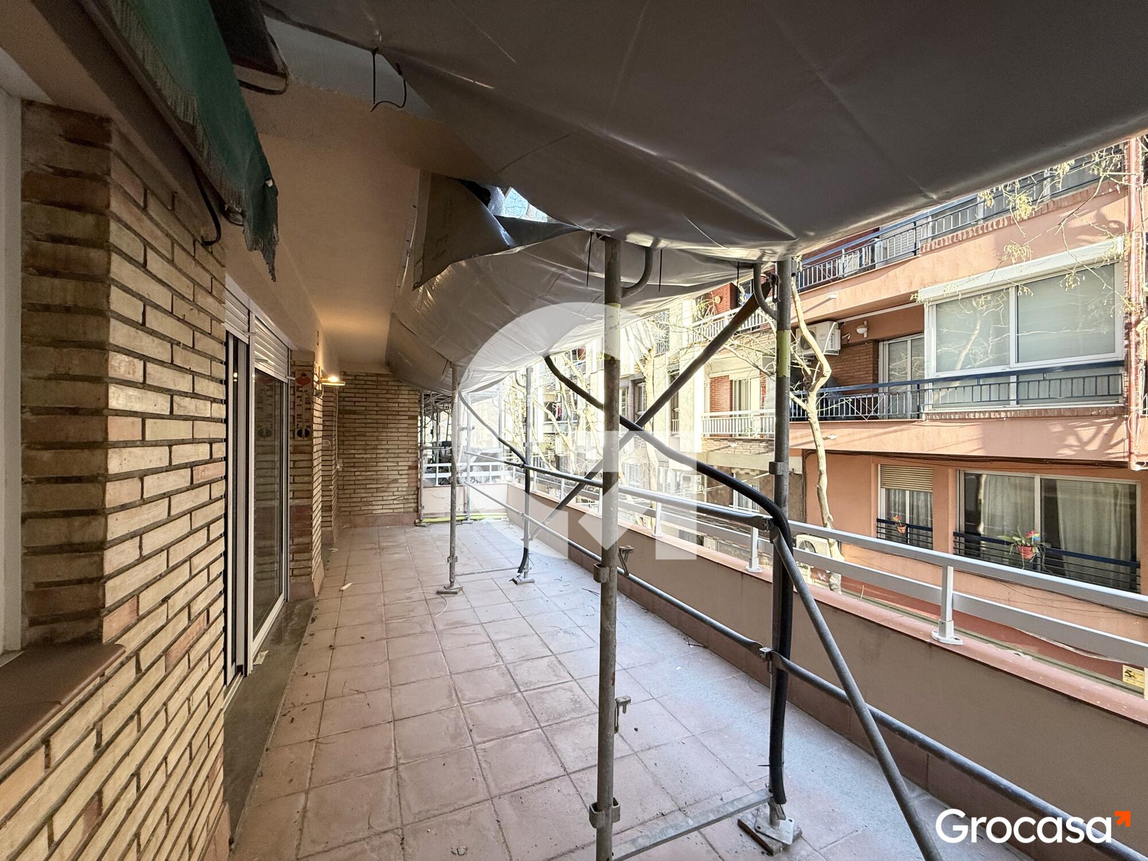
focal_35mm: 14
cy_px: 430
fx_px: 464
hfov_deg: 102.1
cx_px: 574
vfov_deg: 85.7
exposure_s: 1/125
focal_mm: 2.22
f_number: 2.2
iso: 64
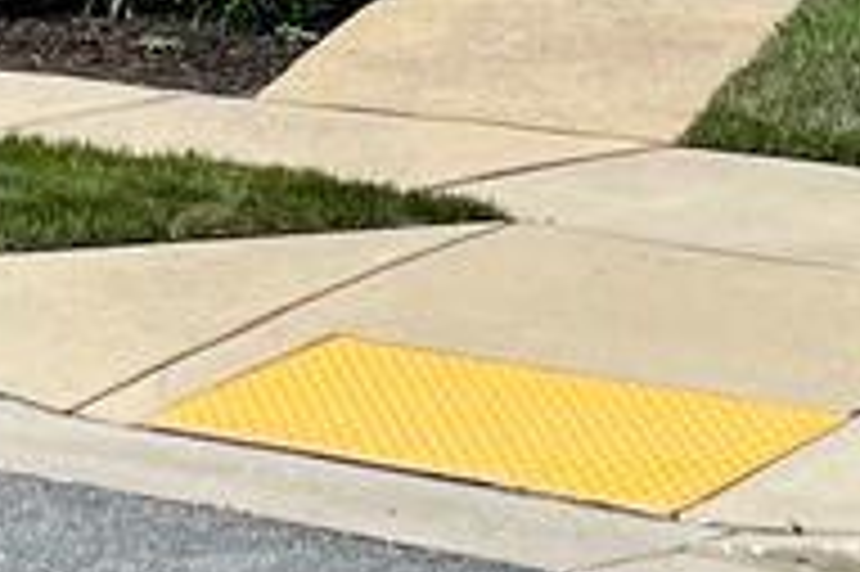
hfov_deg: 9.4
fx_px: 5203
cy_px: -1527
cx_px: 216
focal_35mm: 218
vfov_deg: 5.6
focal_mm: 4.2
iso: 32
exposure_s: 1/6494
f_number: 1.6
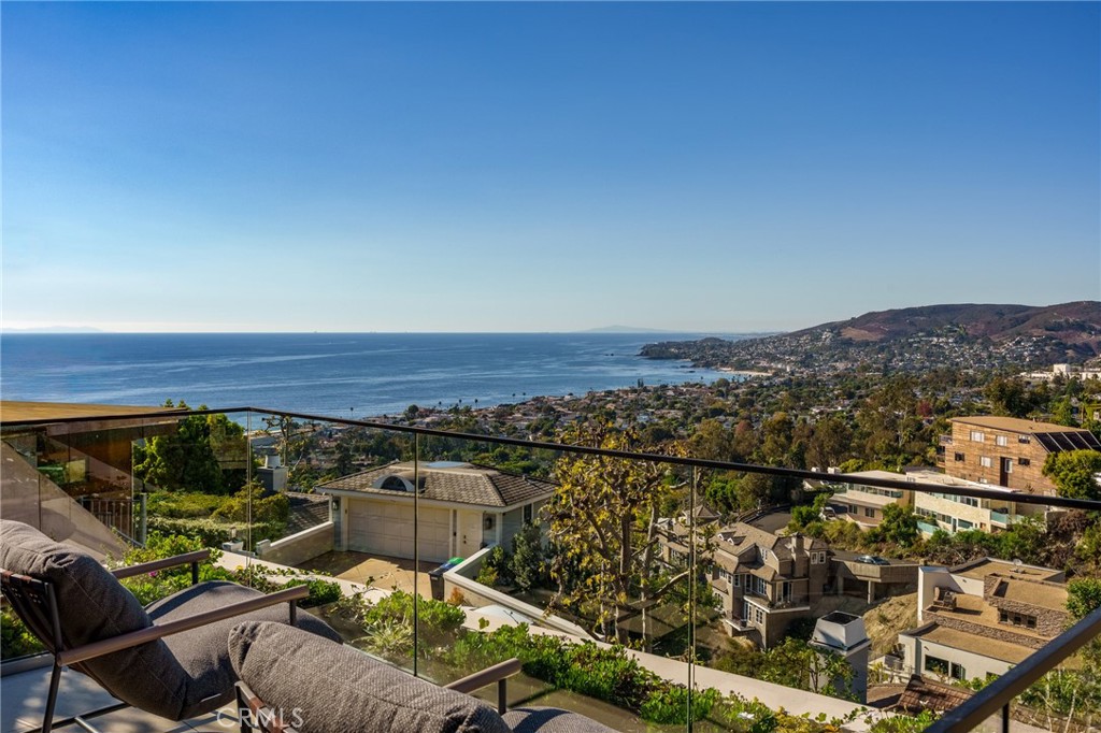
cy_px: 366
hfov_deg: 60.3
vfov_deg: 42.3
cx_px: 550
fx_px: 948
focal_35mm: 31
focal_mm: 31
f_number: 11
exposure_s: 1/8000
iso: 400
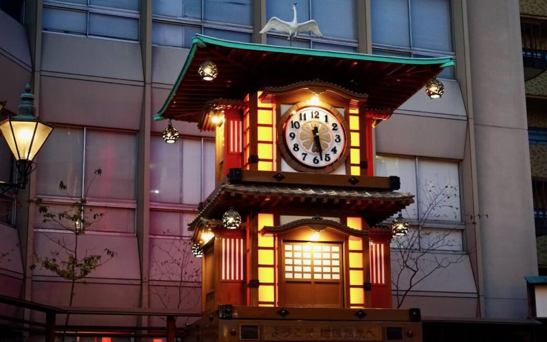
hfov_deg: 31.2
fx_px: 981
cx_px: 271
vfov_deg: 19.8
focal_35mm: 66
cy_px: 167
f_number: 2.8
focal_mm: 42.5
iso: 2000
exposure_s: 1/80
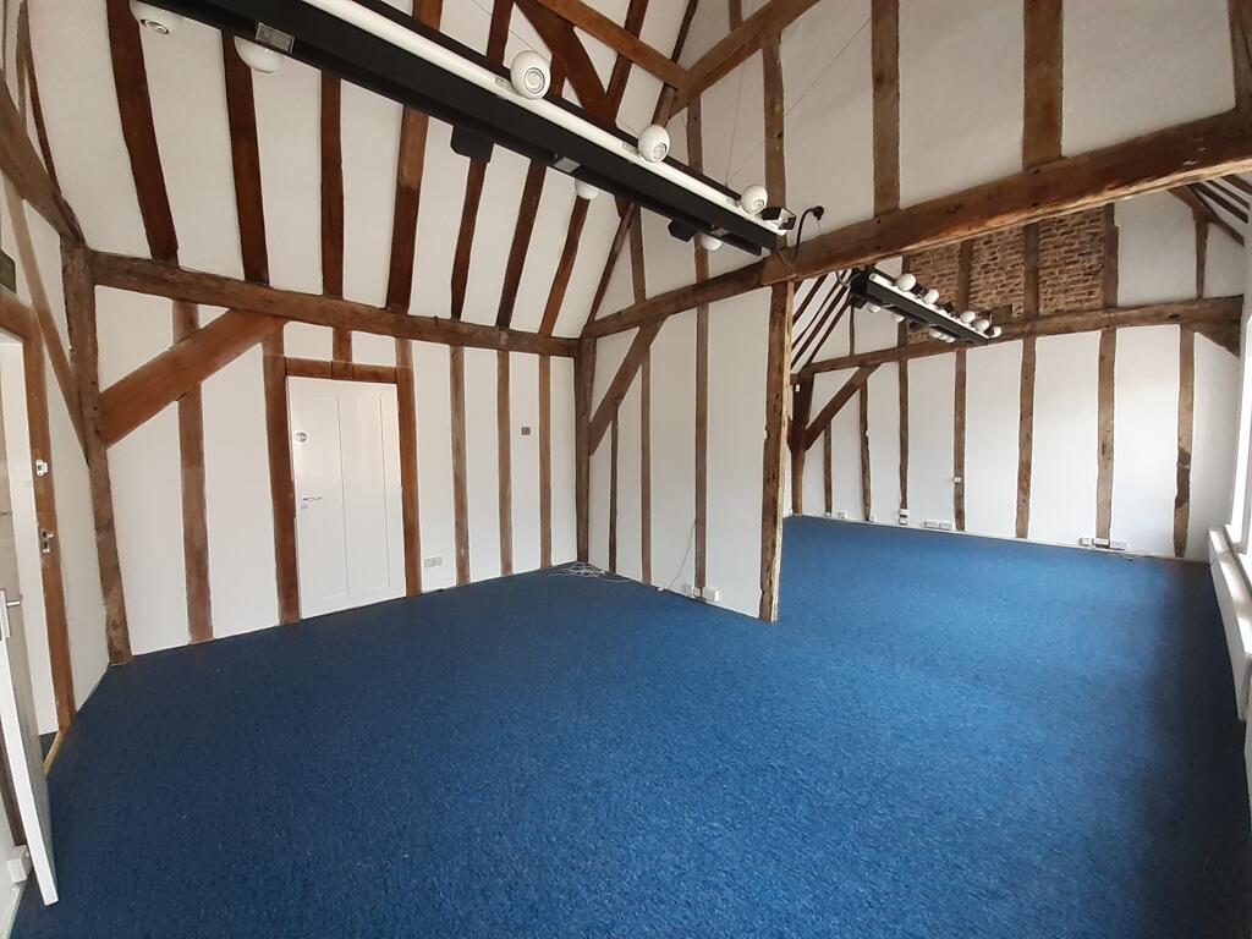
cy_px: 470
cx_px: 626
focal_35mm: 13
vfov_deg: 89.9
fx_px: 470
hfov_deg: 106.2
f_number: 2.2
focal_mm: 1.13
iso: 80
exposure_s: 1/50
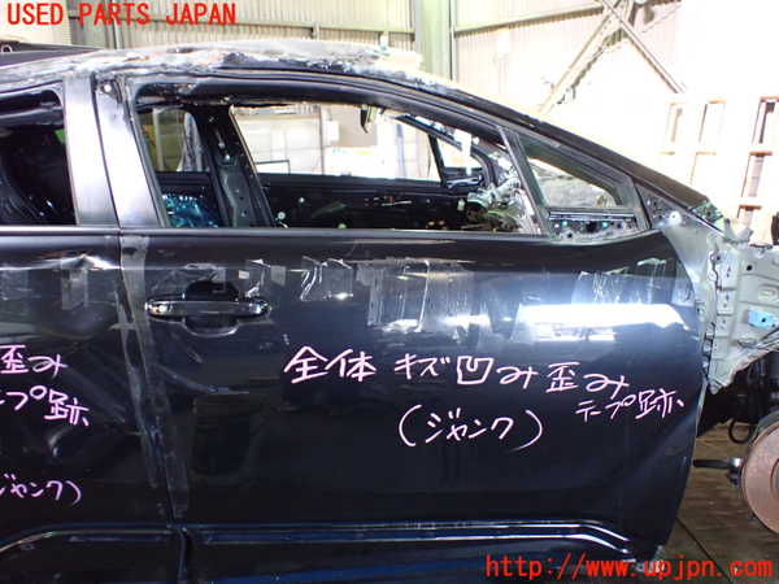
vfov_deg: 46.8
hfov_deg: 60.0
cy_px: 292
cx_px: 390
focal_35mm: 30
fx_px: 675
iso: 800
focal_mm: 5.4
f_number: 2.3
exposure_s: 1/60
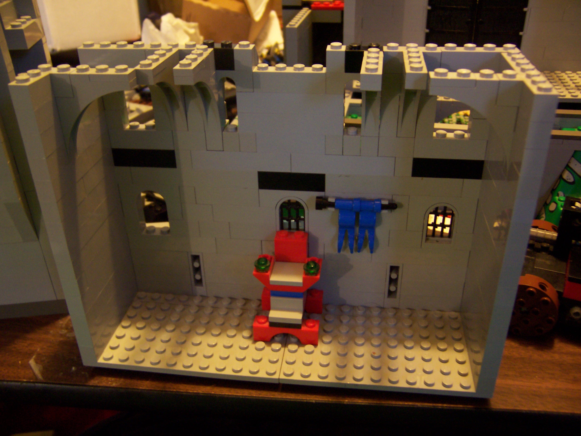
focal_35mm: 33
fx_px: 554
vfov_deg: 42.9
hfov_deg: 55.4
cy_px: 218
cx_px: 290
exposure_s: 1/8
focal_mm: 5.5
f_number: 2.8
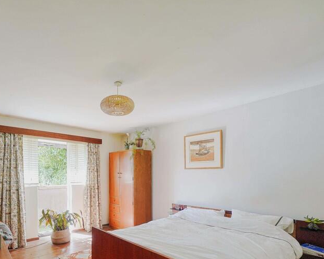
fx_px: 192
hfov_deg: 79.2
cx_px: 125
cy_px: 174
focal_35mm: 20
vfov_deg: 66.2
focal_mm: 13
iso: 500
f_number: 5.6
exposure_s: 1/60
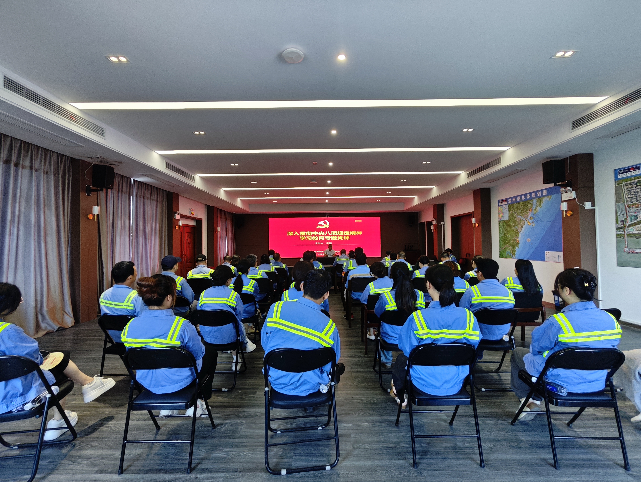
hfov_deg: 94.5
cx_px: 320
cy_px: 241
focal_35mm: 16
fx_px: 296
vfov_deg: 78.2
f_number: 2.2
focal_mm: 1.65
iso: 160
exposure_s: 1/50
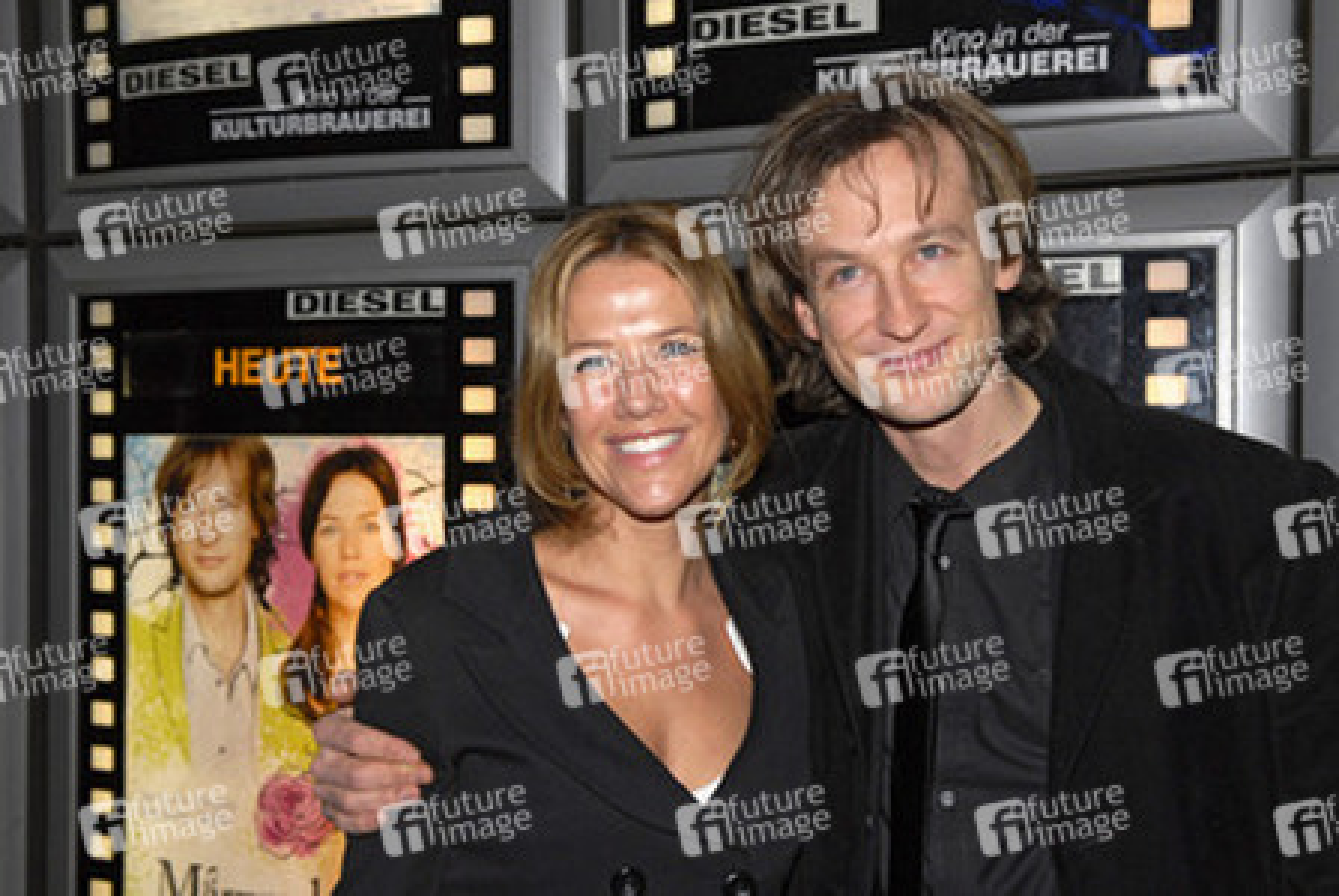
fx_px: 2123
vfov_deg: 23.9
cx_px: 670
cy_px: 448
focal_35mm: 57
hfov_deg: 35.0
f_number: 5.6
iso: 500
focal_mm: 38
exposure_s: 1/125
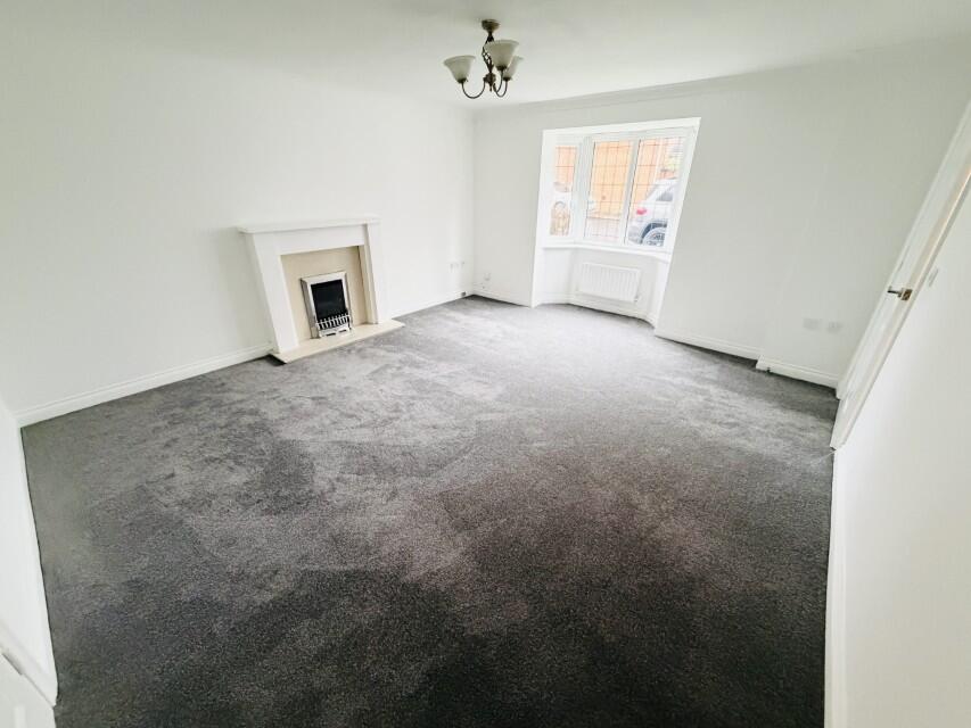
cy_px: 364
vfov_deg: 85.7
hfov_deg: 102.1
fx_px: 393
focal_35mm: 14
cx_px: 486
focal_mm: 2.22
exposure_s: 1/60
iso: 800
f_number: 2.2
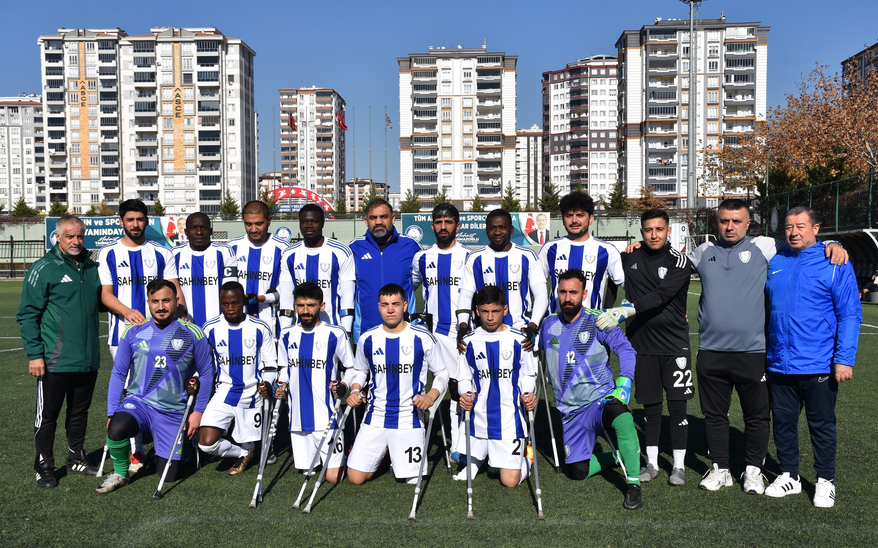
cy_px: 285
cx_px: 441
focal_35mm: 38
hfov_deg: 51.5
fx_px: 909
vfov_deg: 33.6
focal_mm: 24
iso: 125
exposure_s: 1/500
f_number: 8
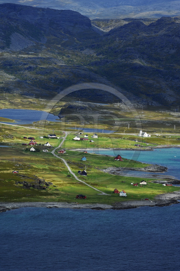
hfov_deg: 4.6
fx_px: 2257
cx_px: 90
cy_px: 136
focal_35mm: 300
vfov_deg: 6.9
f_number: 4
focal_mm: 200
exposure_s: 1/1500
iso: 100
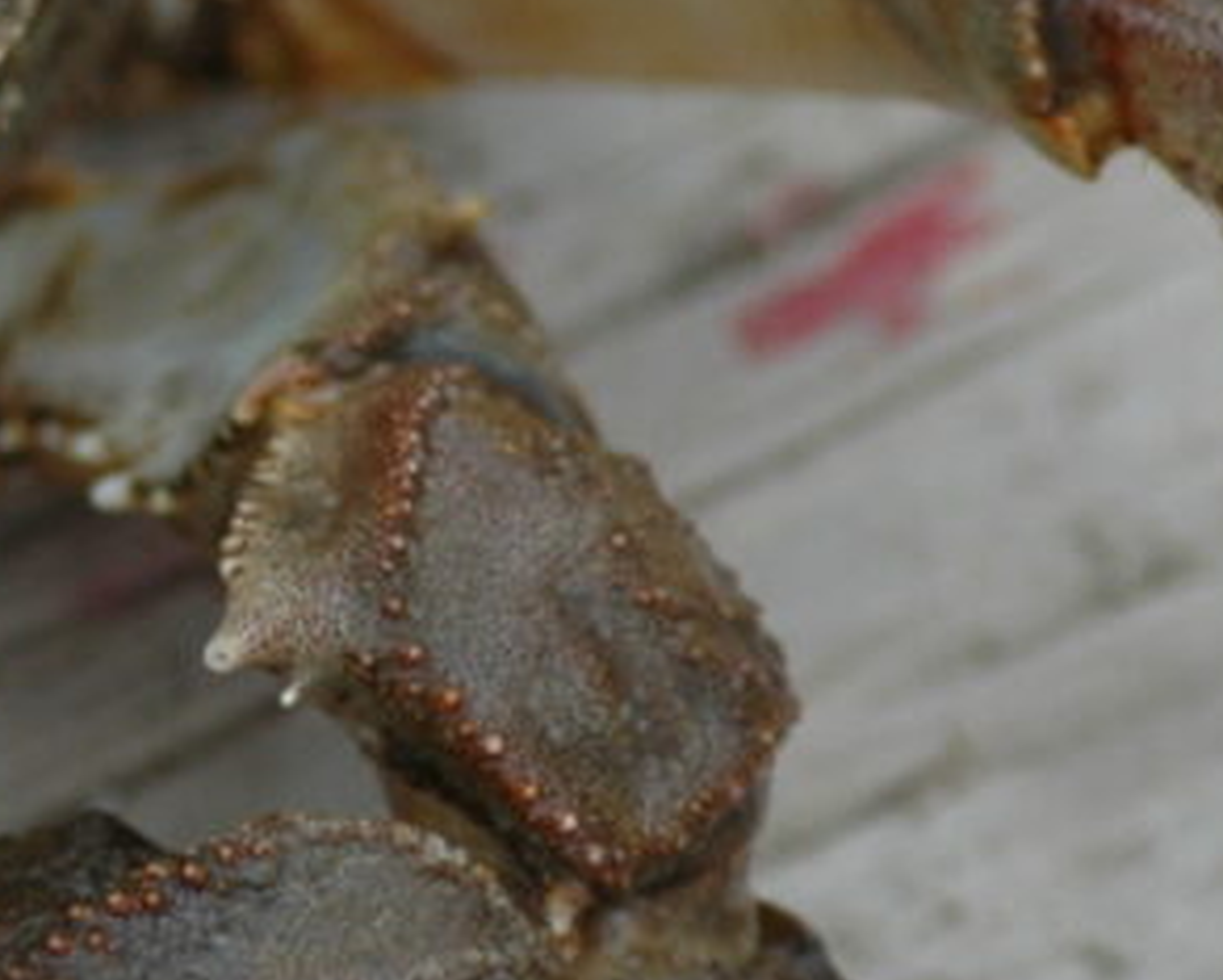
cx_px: -729
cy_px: 310
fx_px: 24086
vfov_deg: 2.3
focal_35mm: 665
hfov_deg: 2.9
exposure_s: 1/320
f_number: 4.5
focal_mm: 90
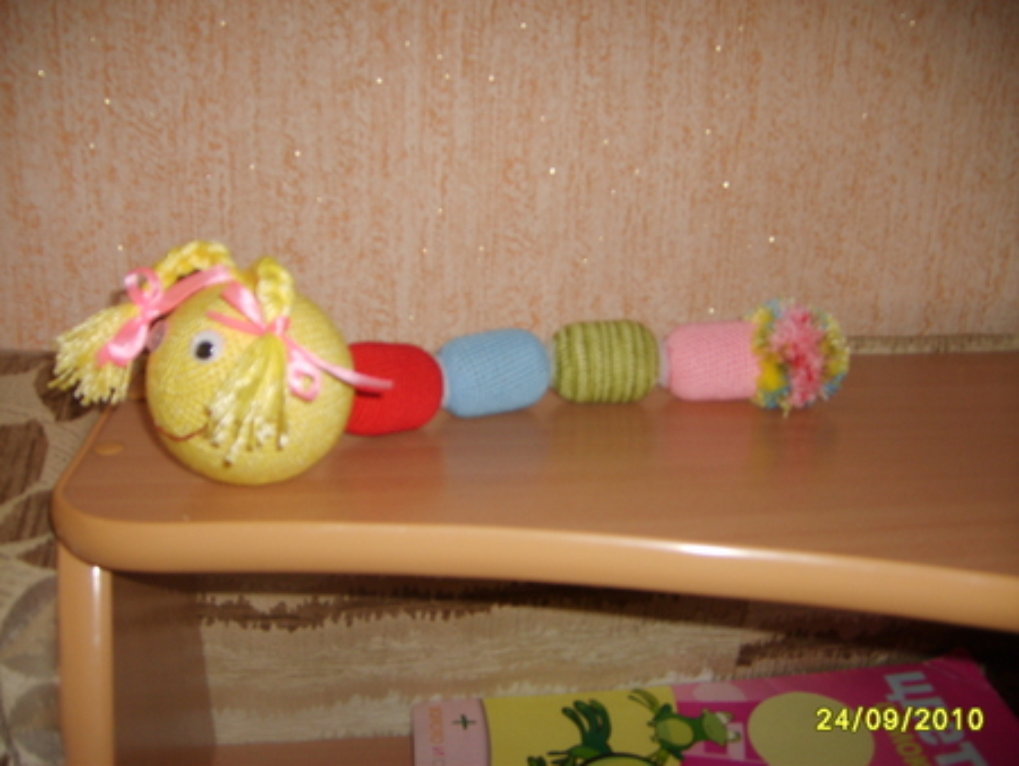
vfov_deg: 40.7
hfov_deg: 52.6
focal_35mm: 35
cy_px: 383
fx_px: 1031
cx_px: 510
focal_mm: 5.8
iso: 100
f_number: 2.8
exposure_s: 1/45
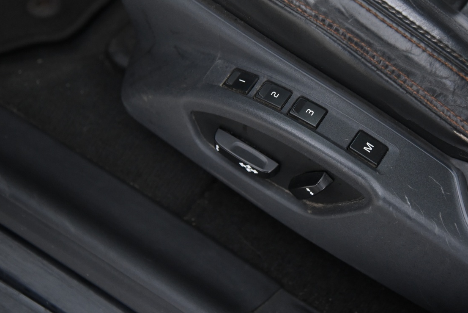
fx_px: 988
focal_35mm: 76
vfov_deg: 17.9
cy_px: 119
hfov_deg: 26.5
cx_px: 297
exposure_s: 1/20
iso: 4000
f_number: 4
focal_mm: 52
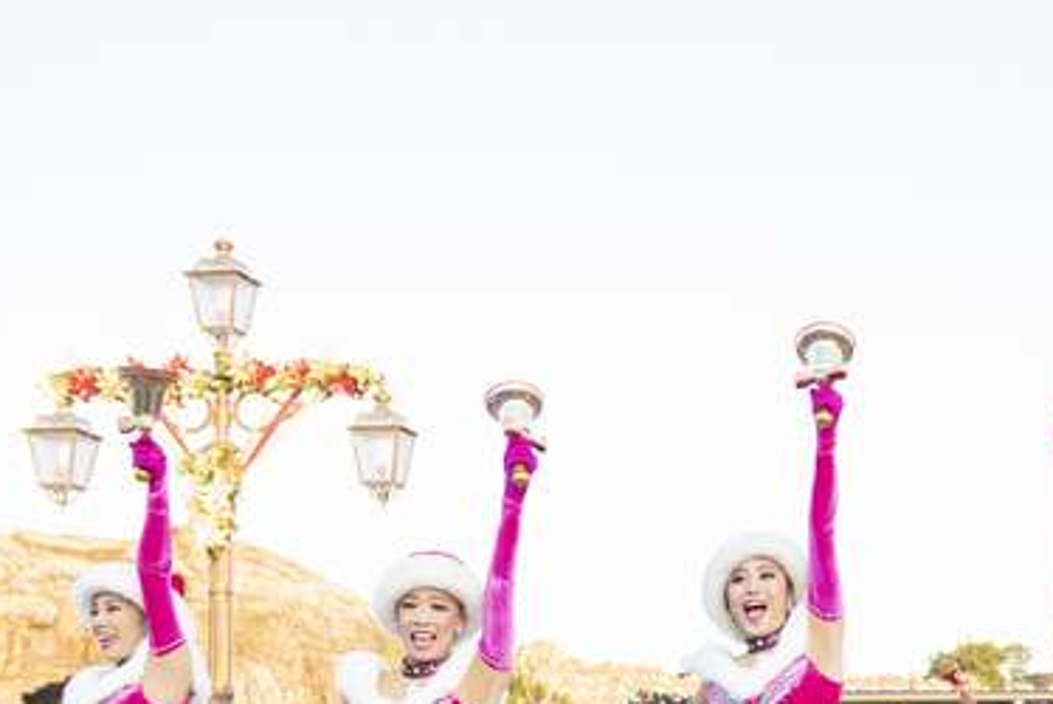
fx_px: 1903
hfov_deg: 29.1
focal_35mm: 65
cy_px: 711
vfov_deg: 20.3
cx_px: 1033
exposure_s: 1/500
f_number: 4
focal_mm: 32
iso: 800
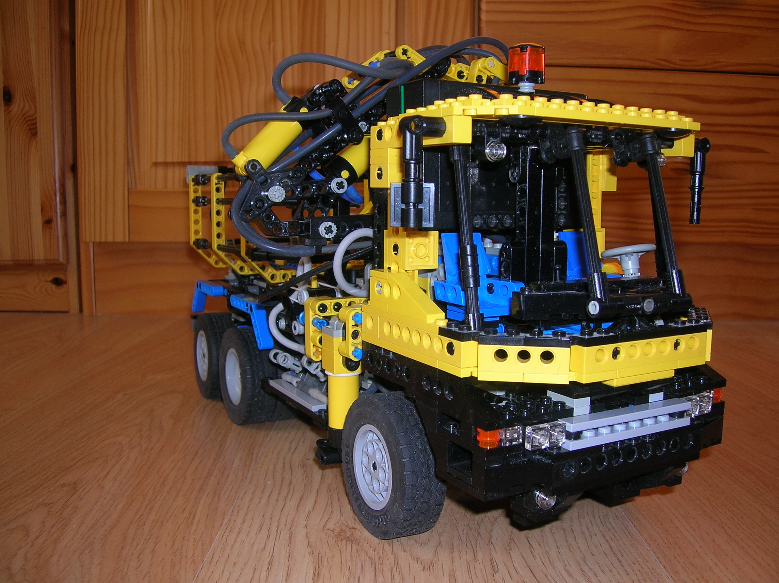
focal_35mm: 34
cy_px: 292
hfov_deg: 54.0
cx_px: 390
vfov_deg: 41.7
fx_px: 764
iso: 50
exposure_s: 1/60.1
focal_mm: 5.7
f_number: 2.9
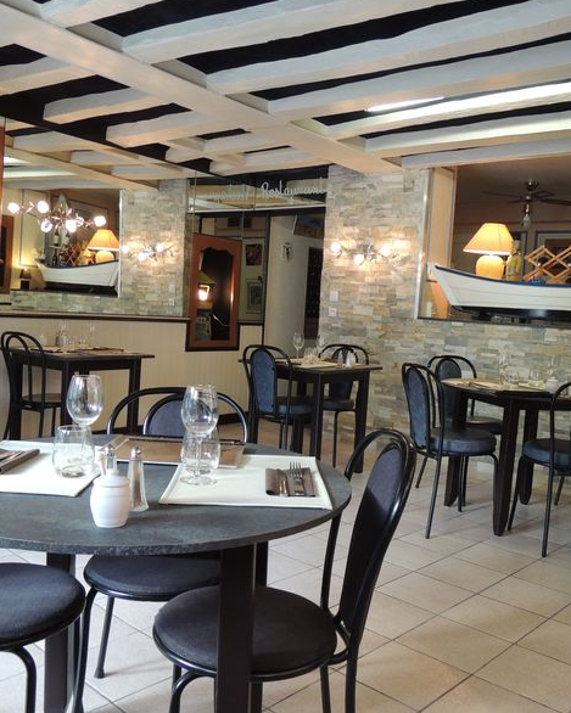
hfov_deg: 45.8
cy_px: 349
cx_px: 295
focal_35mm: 32
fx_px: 676
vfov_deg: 55.7
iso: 280
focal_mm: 4.3
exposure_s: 1/30
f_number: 3
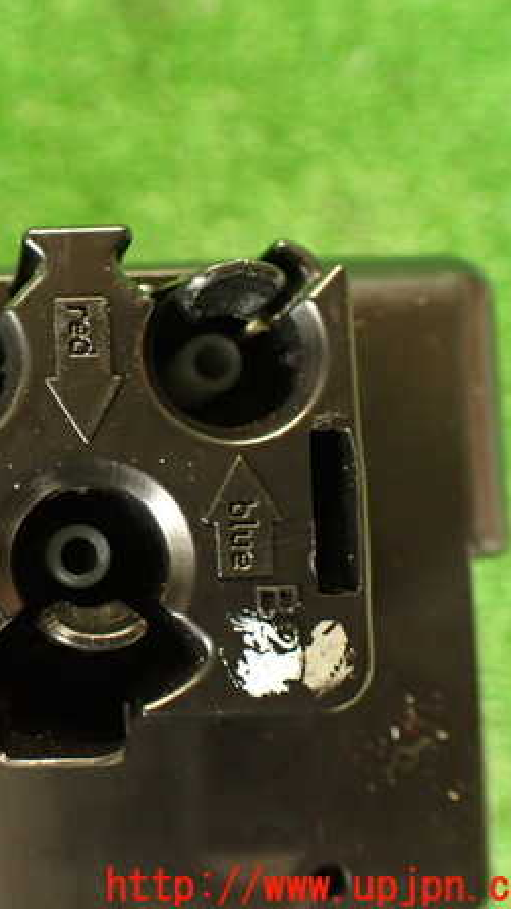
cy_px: 454
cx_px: -45
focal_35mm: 44
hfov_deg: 25.3
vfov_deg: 46.4
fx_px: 1059
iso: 640
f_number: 2.3
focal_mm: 5.4
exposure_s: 1/30
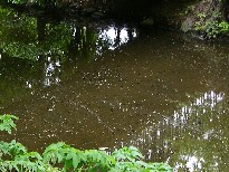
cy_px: 66
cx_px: 24
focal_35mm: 100
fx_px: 662
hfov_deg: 19.3
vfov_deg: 14.8
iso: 50
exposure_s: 1/13.5
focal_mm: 8.9
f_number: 2.8
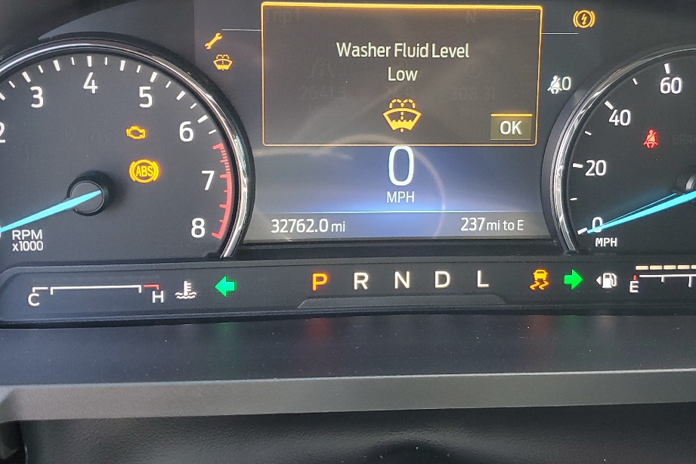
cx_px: 393
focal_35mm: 47
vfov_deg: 28.5
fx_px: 909
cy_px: 158
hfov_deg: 41.8
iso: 82
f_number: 1.5
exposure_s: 1/120
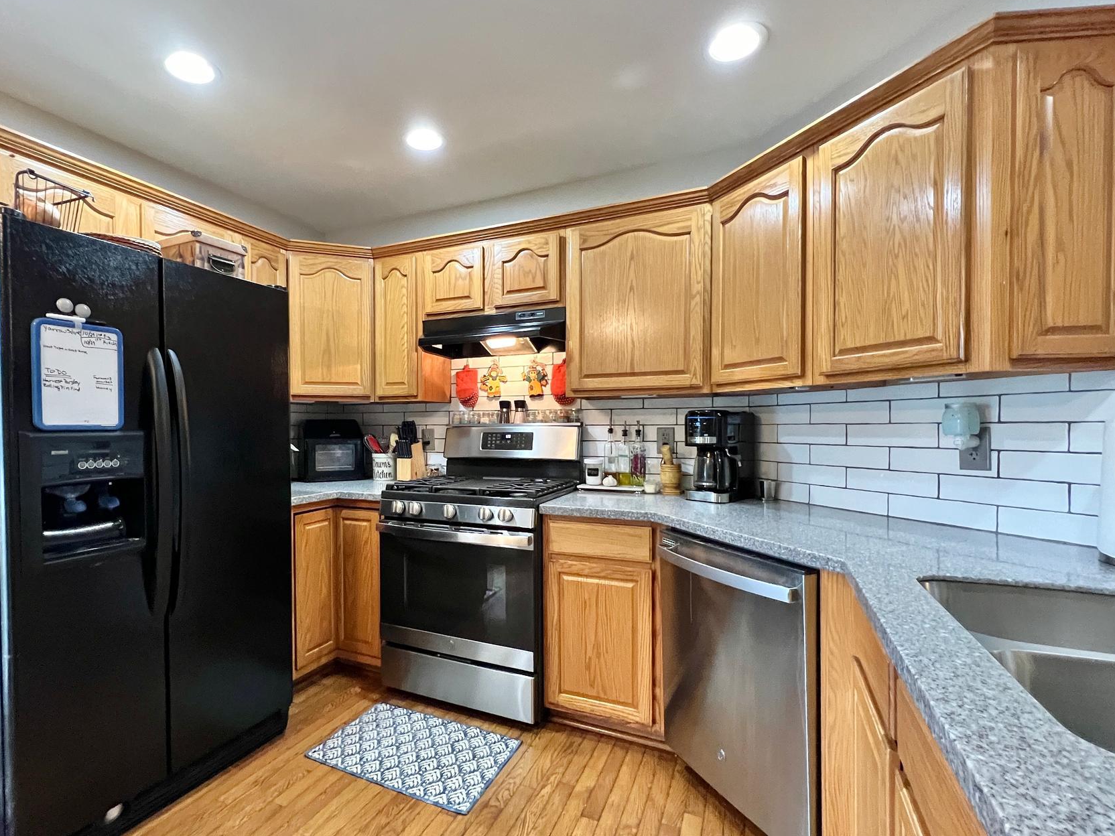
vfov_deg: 78.0
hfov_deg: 94.1
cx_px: 491
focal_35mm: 16
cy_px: 440
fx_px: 515
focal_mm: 1.57
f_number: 1.8
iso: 640
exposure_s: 1/60
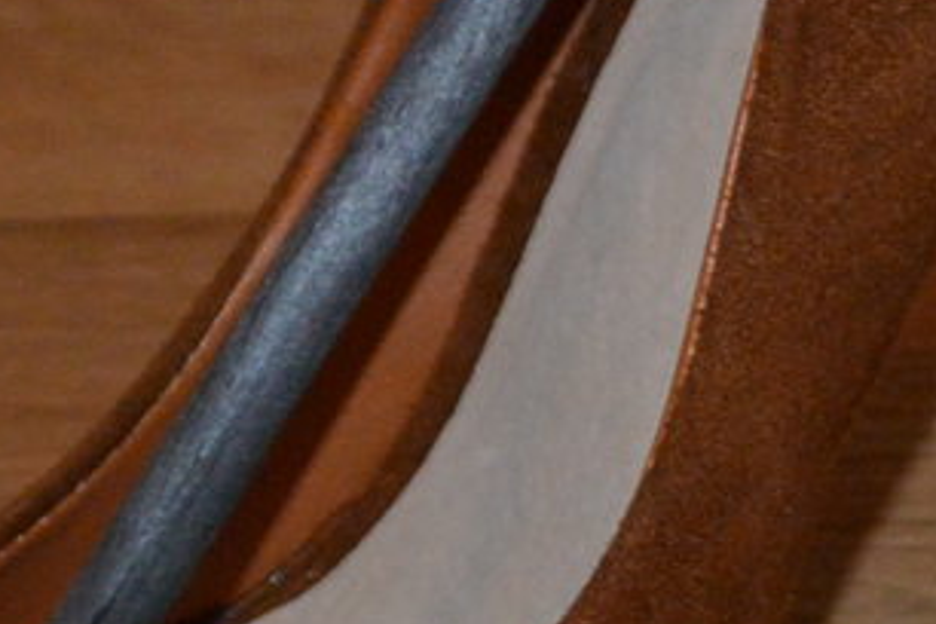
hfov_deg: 9.8
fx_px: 5096
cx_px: 1823
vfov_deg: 7.0
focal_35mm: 196
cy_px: 774
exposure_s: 1/60
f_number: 4.2
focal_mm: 15.1
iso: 400
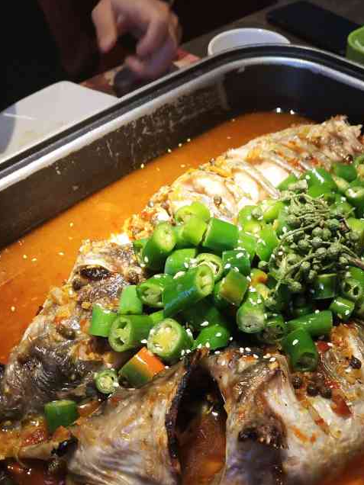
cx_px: 213
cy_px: 305
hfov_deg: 32.8
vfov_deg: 42.6
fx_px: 617
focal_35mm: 44
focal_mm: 3.95
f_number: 1.8
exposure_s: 1/50
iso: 260
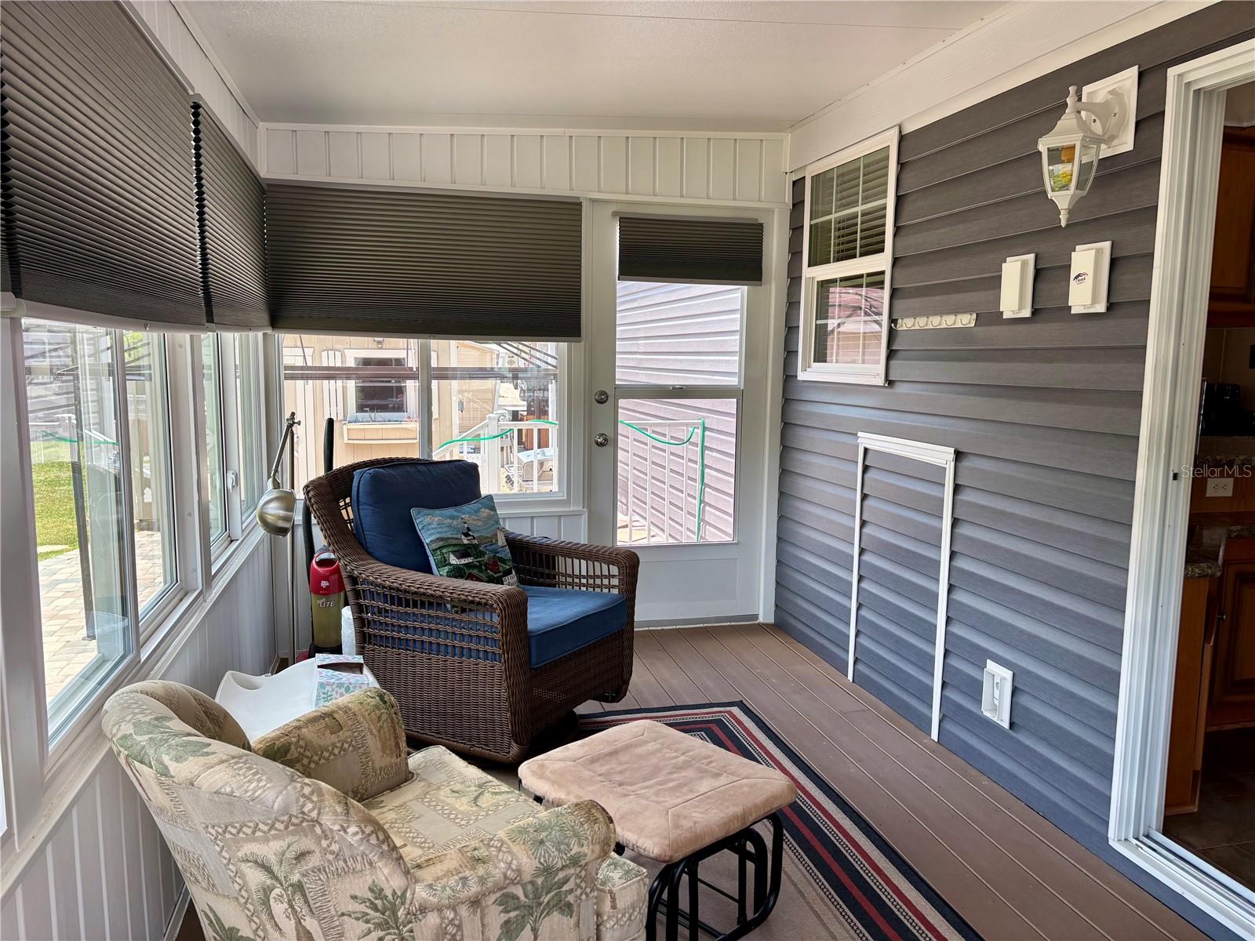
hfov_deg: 67.3
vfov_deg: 53.1
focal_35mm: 26
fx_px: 943
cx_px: 628
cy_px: 470
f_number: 1.6
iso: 50
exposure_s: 1/341
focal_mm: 5.96
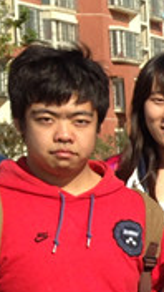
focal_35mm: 163
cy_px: 324
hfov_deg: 6.4
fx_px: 1260
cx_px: 600
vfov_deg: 12.9
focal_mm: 4.12
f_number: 2.4
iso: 50
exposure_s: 1/1106
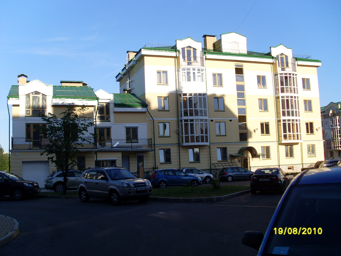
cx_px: 170
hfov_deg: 49.0
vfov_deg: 37.7
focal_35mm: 38
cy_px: 128
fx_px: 374
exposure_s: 1/250
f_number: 7.7
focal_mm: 6.3
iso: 80
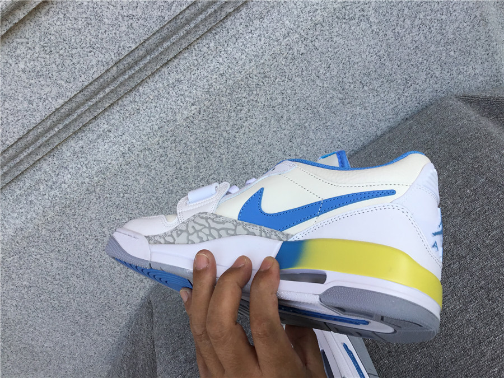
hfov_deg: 58.4
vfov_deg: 45.4
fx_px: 451
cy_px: 189
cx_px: 252
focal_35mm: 31
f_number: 2.4
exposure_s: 1/595
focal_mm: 3.3
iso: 25
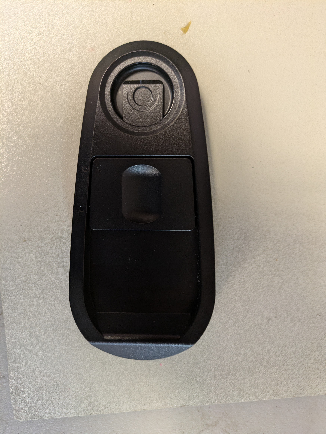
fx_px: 314
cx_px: 163
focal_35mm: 25
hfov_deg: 54.9
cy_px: 217
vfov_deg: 69.4
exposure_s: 1/30
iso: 164
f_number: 1.89
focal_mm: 5.43
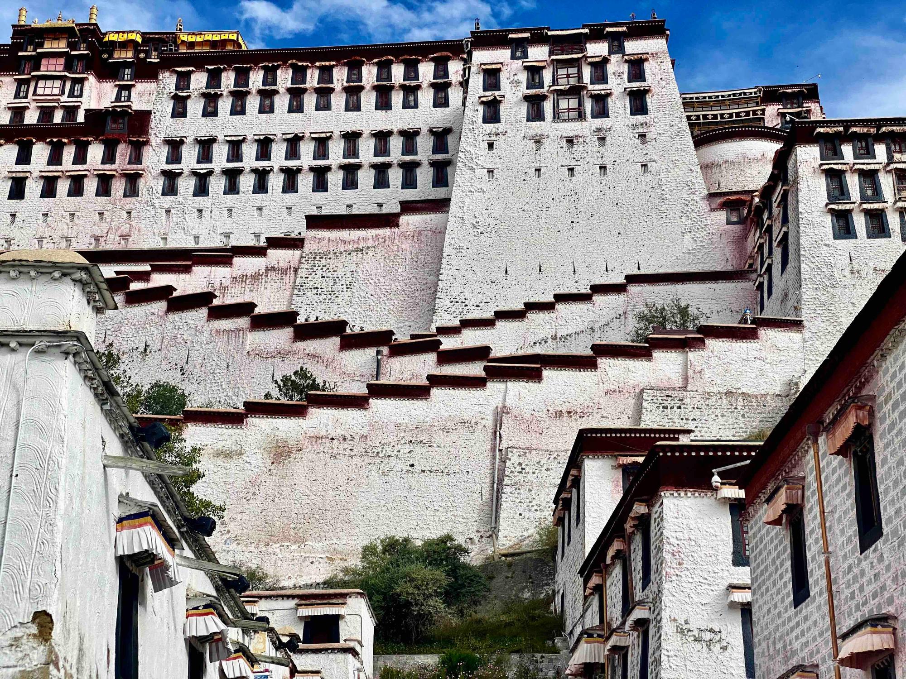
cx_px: 453
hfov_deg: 36.8
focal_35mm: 52
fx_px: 1361
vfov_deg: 28.0
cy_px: 340
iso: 20
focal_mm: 6
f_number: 2
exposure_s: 1/1332
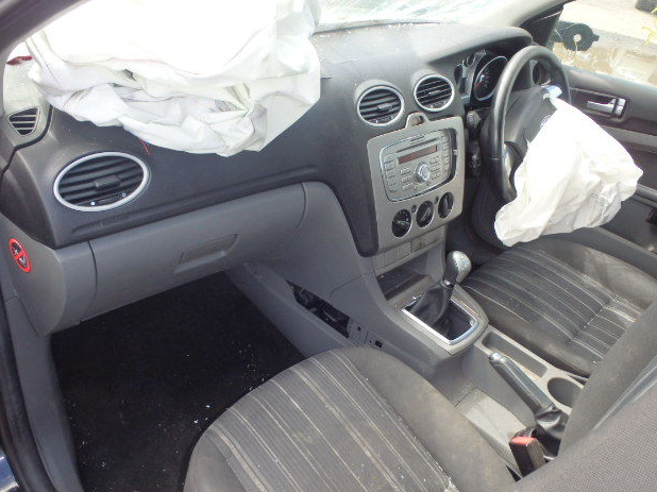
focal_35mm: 29
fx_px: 550
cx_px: 326
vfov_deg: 48.2
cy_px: 240
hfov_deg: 61.7
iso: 125
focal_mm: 5
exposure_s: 1/100
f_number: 3.9
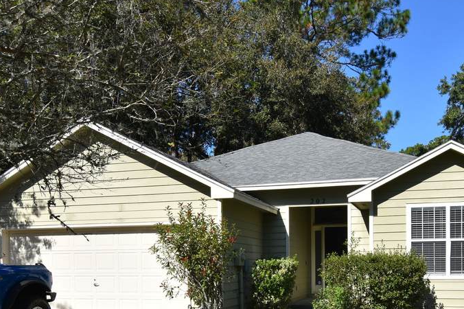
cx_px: 299
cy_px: 273
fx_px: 476
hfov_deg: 51.3
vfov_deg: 34.2
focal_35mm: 37
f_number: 8
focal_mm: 13
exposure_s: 1/250
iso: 100
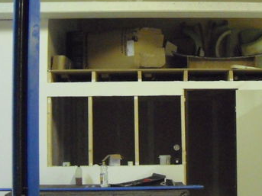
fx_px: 522
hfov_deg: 27.8
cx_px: 193
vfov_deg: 21.2
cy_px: 69
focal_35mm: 69
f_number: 2.7
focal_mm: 6.2
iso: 1250
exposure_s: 1/25
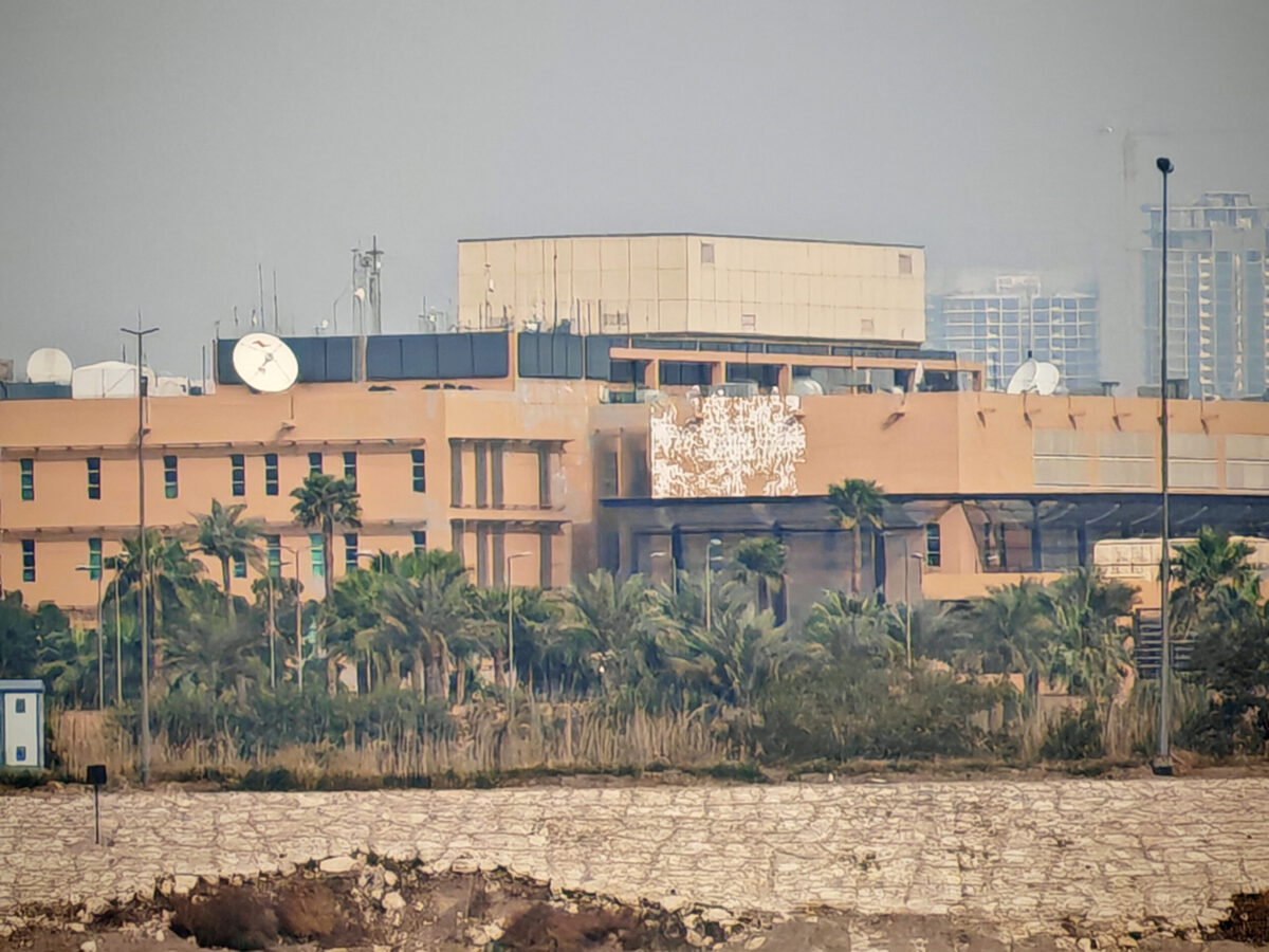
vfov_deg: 3.8
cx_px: 634
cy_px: 476
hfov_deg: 5.1
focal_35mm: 388
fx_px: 14224
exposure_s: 1/740
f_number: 2.4
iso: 50
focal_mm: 8.67
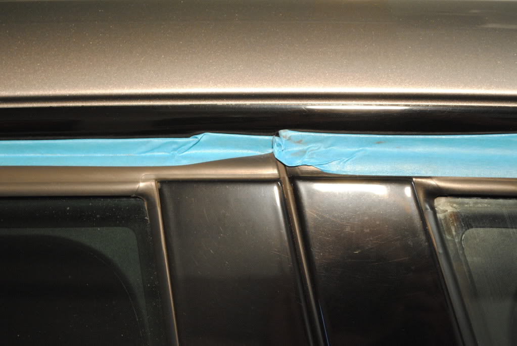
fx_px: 1186
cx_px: 258
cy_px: 173
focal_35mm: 82
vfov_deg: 16.6
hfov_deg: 24.6
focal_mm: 55
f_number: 5.6
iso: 800
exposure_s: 1/30
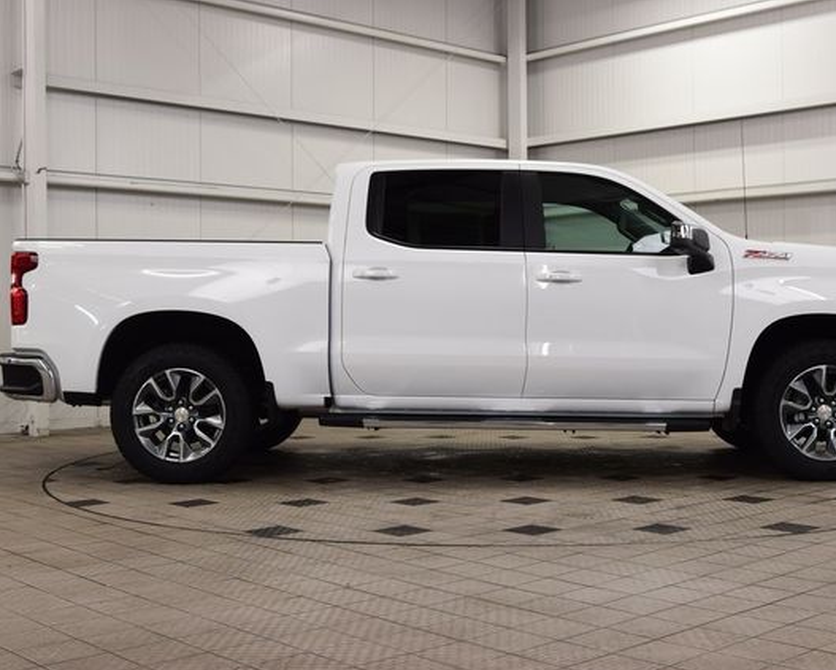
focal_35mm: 50
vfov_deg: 30.5
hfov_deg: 37.5
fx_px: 1227
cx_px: 481
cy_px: 337
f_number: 7.1
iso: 400
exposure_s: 1/30
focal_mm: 29
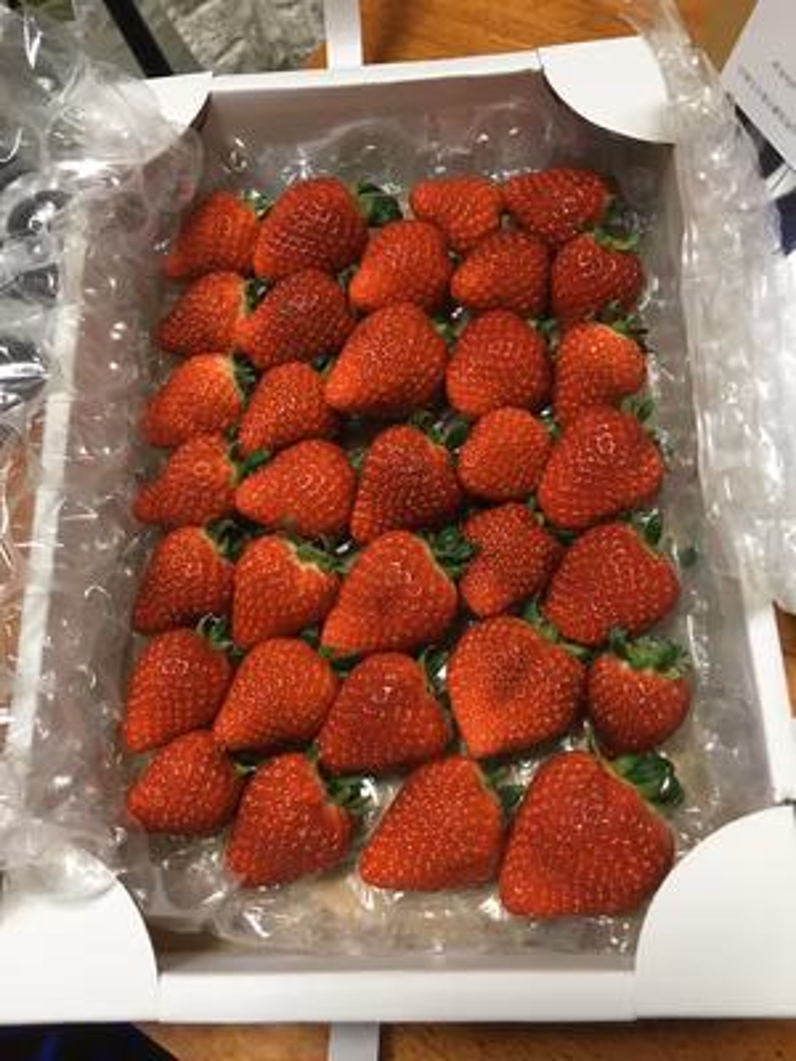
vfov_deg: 61.7
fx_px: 889
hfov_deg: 48.2
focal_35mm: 29
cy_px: 530
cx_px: 398
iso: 160
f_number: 2.2
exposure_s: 1/30
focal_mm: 4.15
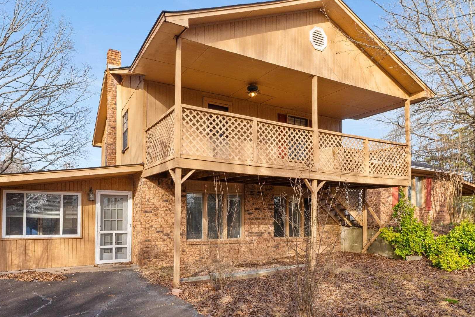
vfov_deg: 53.5
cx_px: 202
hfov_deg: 75.6
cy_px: 222
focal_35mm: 23
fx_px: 303
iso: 200
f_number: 9
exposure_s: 1/30
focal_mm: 10
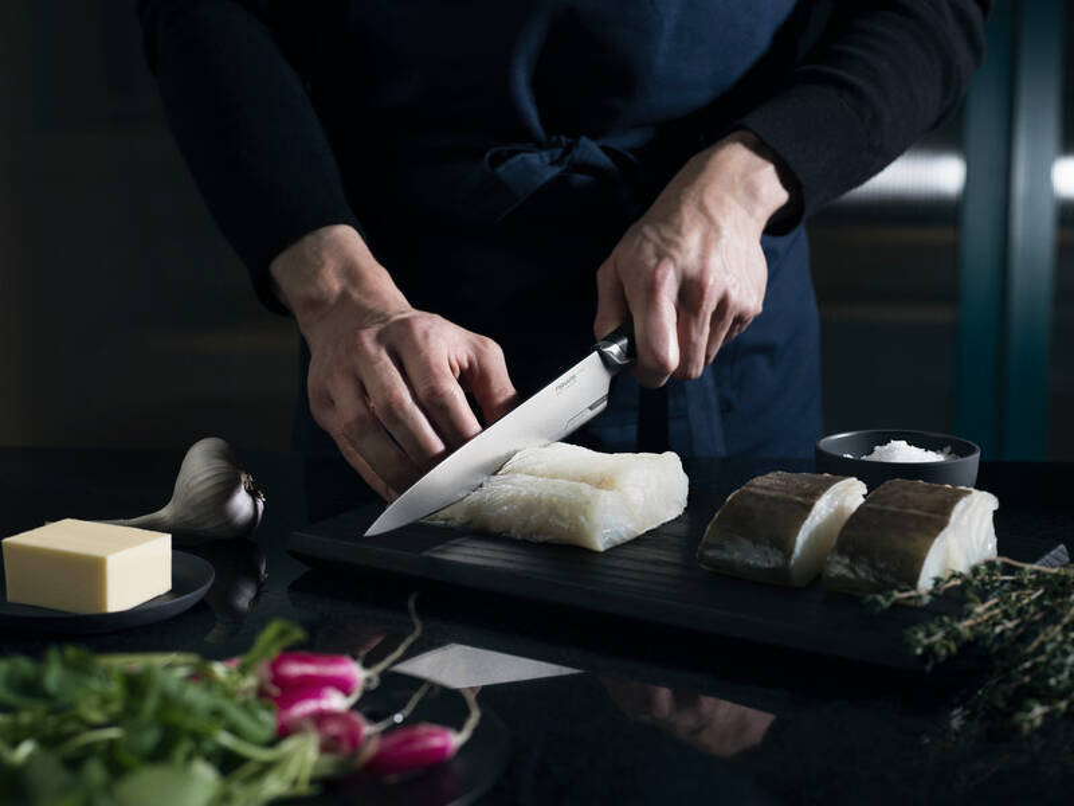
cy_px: 403
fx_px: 1582
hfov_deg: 37.5
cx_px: 537
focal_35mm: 51
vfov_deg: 28.6
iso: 100
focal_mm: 80
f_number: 8
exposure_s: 1/500
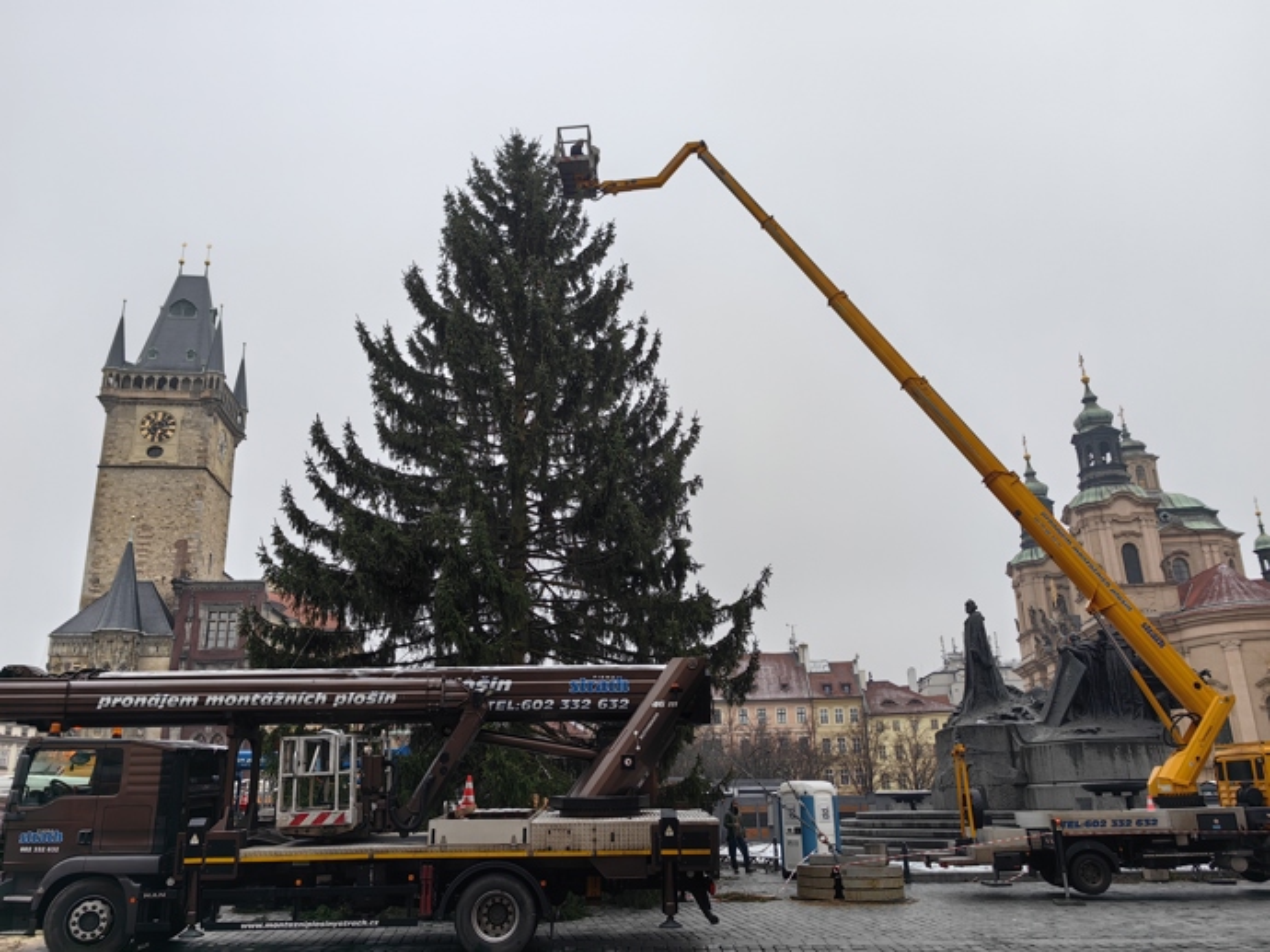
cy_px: 476
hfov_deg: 65.3
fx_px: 990
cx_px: 635
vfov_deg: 51.3
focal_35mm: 27
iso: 50
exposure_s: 1/376
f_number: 2
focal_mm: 5.75
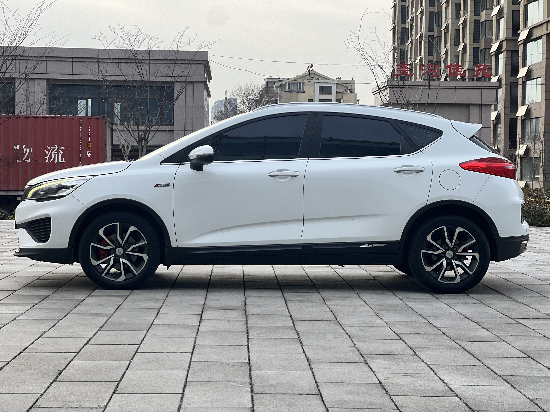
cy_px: 206
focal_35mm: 77
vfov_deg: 19.1
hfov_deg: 25.3
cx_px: 275
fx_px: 1223
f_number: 2.8
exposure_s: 1/136
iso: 20
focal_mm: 9
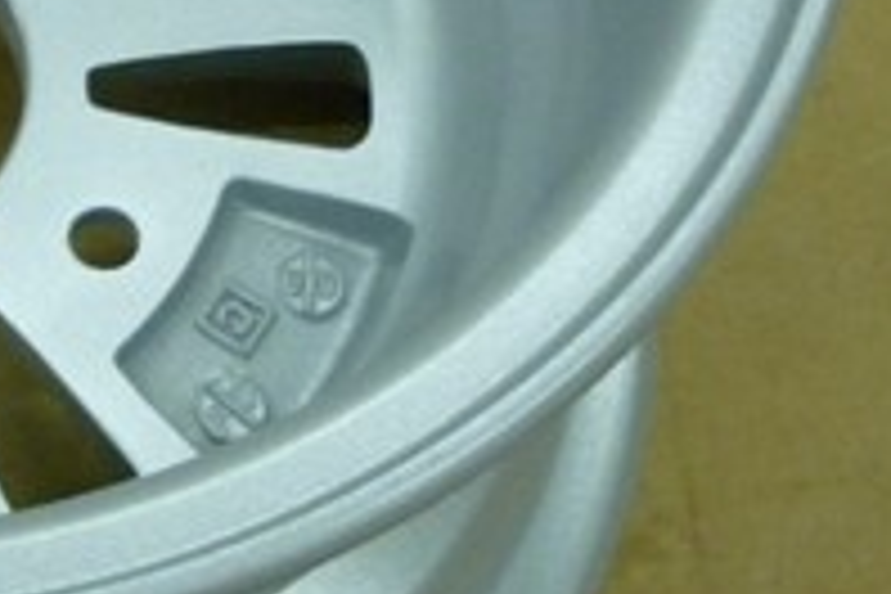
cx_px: -207
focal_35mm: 139
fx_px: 3440
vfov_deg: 9.8
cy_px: 27
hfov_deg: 14.3
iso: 320
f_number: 2.8
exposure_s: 1/30
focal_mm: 5.5
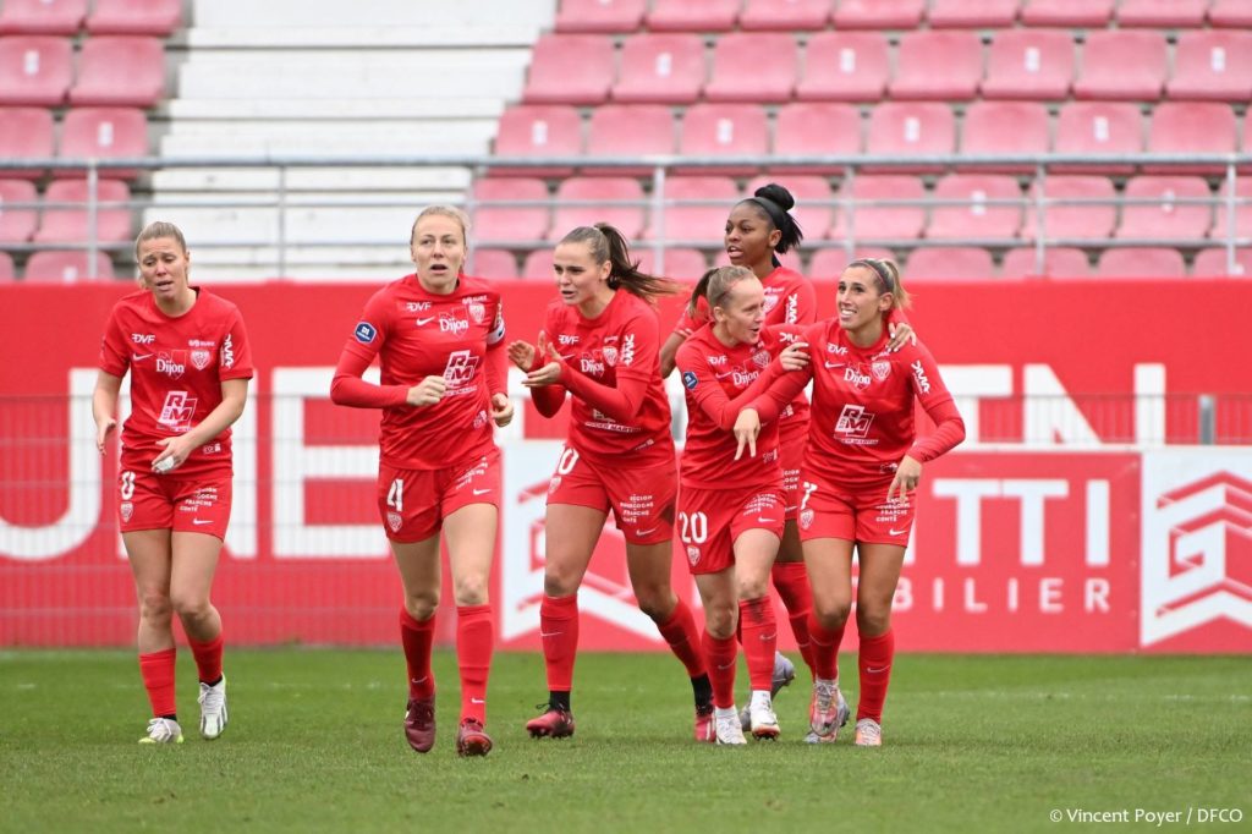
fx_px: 20859
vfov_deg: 2.3
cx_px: 626
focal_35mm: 600
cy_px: 417
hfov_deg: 3.4
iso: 2500
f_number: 4
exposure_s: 1/1000
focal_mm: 400
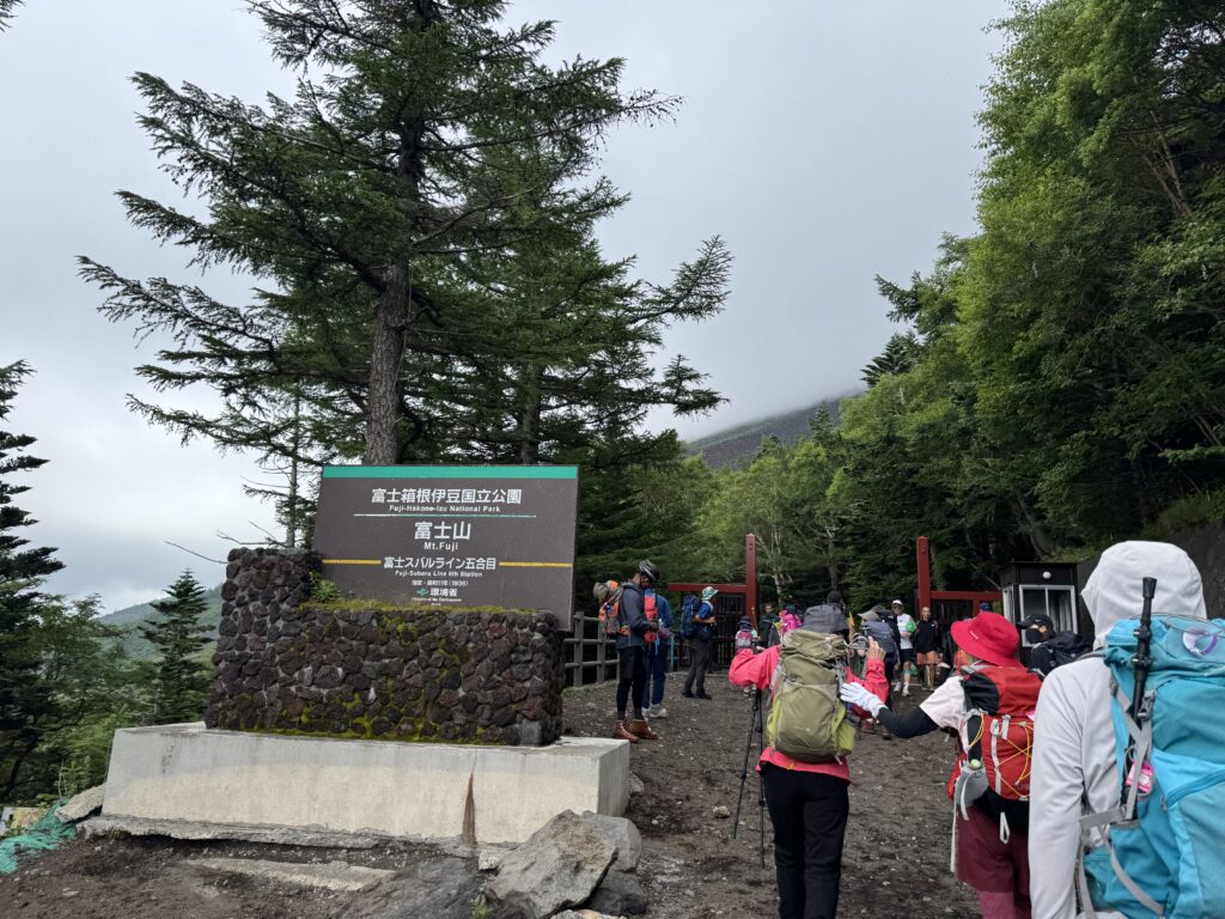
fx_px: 849
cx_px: 612
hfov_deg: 71.6
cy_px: 460
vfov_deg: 56.8
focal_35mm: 24
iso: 80
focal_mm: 6.76
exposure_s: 1/1560
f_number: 1.78
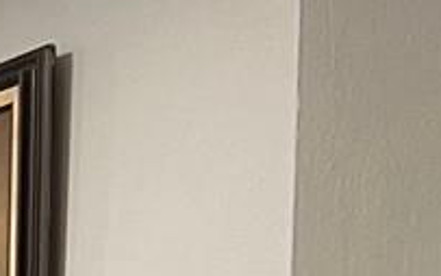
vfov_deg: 5.4
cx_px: -1177
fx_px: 2609
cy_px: 1026
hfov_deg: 7.5
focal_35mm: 217
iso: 100
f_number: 1.5
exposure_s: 1/60
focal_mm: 5.7
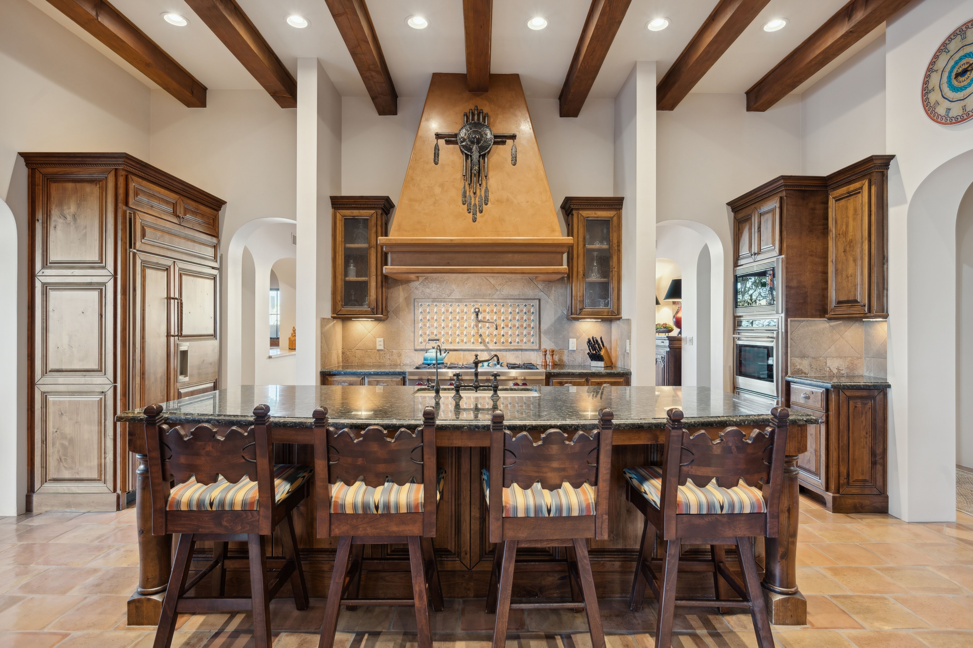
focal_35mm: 18
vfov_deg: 65.9
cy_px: 324
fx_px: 500
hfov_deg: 88.5
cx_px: 486
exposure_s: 1/4
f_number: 8
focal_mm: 18.5
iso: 320
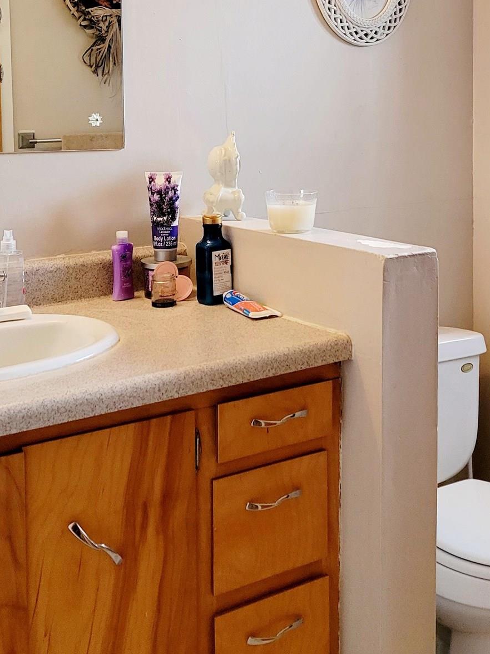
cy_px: 151
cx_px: 347
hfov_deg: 28.3
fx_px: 963
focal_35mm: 51
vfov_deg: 36.5
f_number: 1.8
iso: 250
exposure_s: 1/120
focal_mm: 5.4
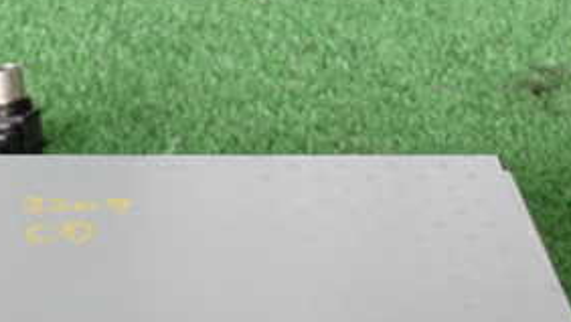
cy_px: 411
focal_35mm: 109
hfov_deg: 19.5
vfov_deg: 10.9
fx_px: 1651
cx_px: 164
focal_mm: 8.4
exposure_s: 1/80
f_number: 3.1
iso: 200
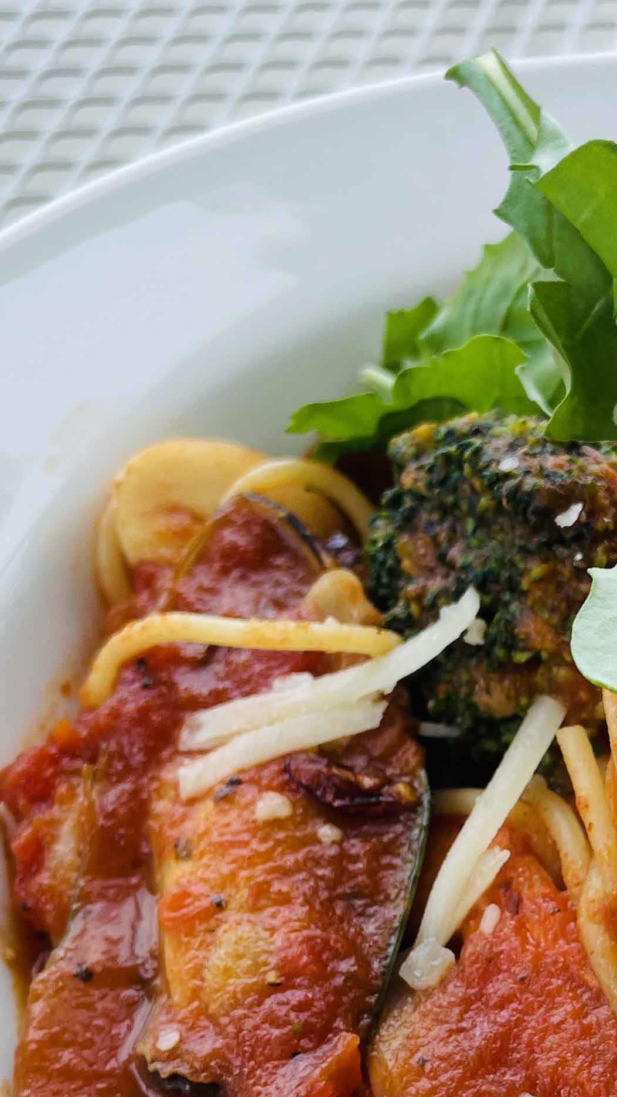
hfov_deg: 18.9
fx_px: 1774
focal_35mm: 61
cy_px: 771
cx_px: 680
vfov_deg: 33.9
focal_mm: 4.2
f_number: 1.6
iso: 32
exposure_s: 1/458
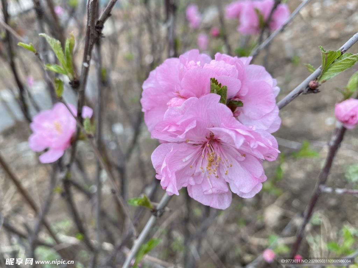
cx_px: 179
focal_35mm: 26
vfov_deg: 53.1
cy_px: 134
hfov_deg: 67.3
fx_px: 269
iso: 32
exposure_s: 1/233
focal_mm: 4.25
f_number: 1.8
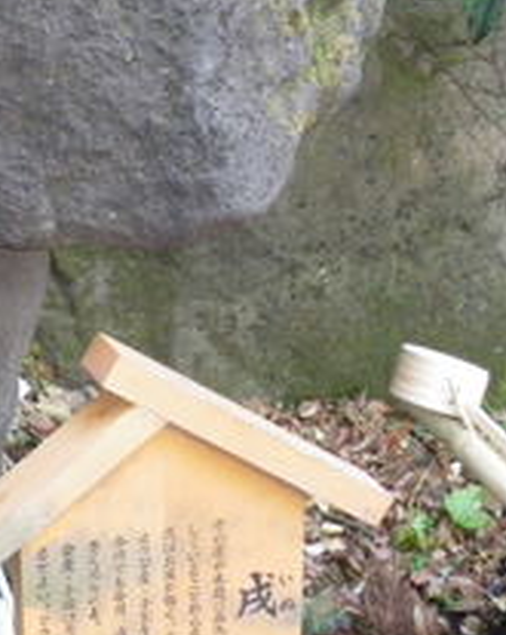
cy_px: 212
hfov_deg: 14.5
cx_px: -138
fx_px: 1914
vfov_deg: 18.8
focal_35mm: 102
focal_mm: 6.3
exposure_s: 1/50
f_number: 3.5
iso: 400
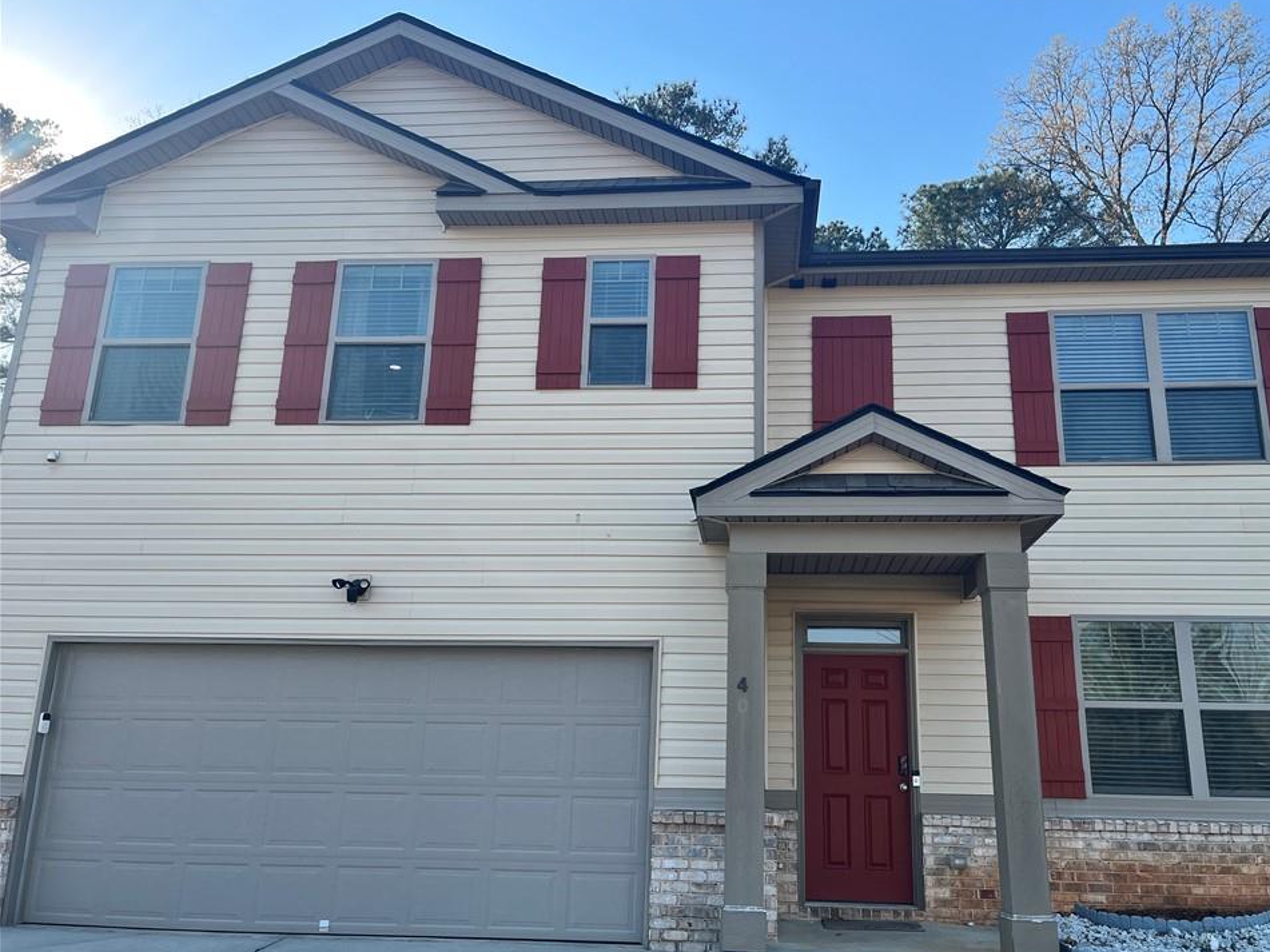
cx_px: 682
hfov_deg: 63.4
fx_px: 1027
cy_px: 494
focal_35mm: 28
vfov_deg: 49.7
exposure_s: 1/1175
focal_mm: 5.1
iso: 50
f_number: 1.6
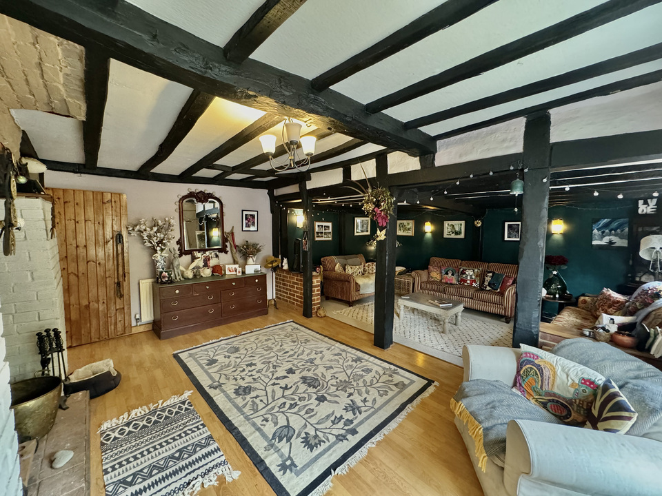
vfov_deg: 85.7
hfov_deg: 102.1
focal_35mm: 14
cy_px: 248
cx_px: 331
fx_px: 268
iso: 1000
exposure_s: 1/50
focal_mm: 2.22
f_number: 2.2
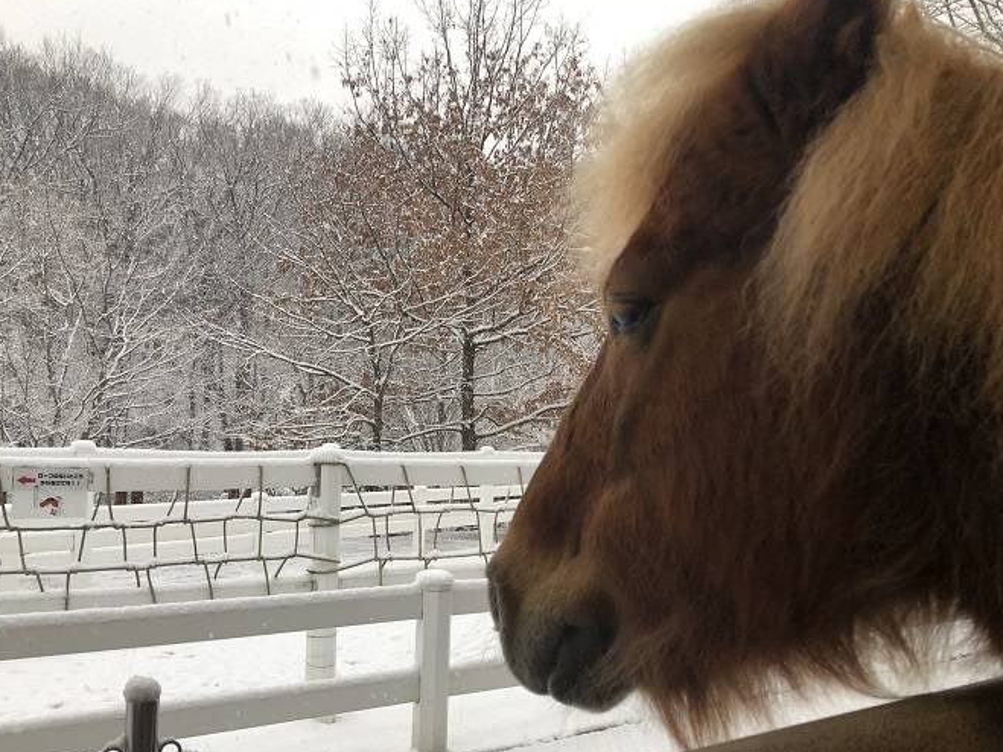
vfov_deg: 41.7
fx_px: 985
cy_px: 437
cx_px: 443
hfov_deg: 53.8
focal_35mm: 34
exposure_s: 1/50
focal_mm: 4
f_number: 1.8
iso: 25
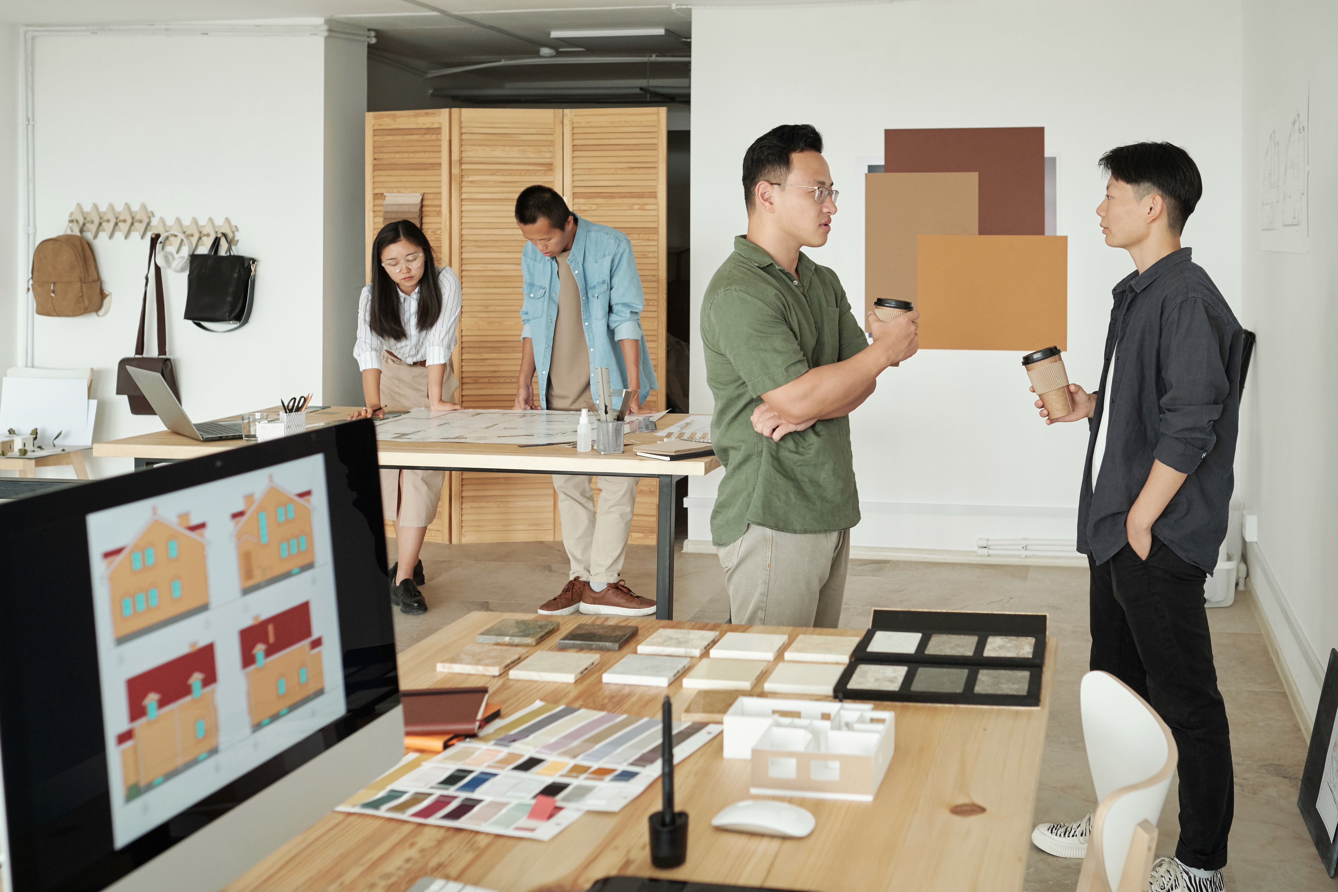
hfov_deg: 54.4
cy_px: 446
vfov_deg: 37.9
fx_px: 1301
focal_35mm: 35
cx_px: 669
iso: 800
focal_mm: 23
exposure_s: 1/200
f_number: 3.6
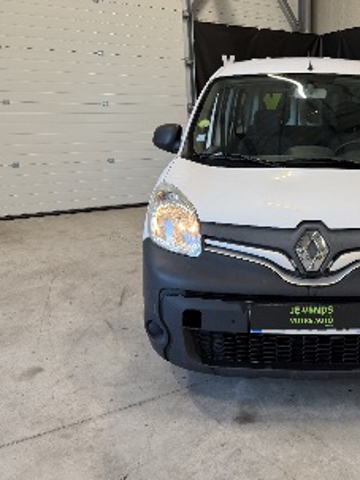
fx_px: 458
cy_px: 238
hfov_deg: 40.7
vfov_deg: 55.4
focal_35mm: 33
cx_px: 300
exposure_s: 1/50
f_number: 1.78
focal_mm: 6.76
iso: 125
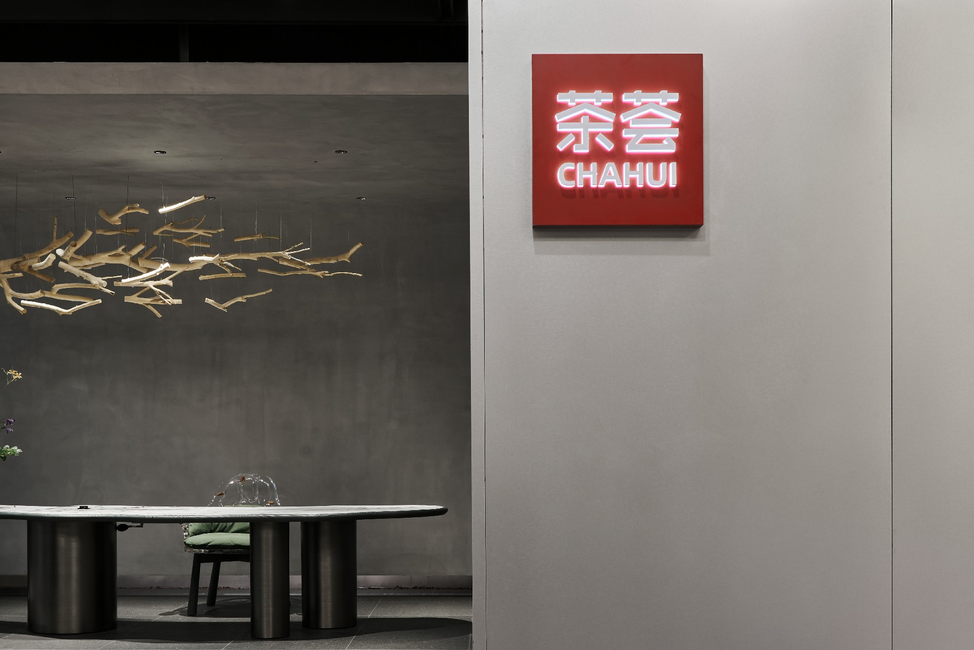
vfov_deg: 30.5
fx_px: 1190
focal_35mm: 44
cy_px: 318
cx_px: 369
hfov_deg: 44.2
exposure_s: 1/1.25
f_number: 9
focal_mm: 35
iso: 100
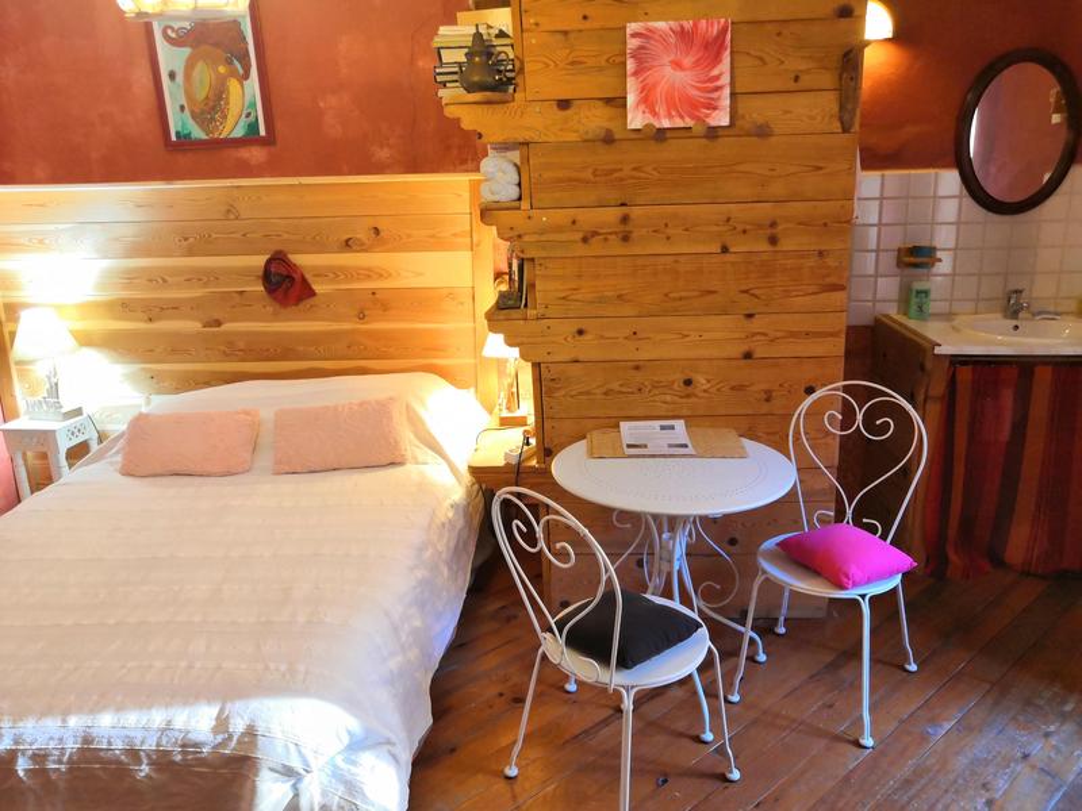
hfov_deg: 65.3
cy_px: 406
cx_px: 541
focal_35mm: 27
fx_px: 844
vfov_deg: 51.4
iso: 400
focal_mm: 3.95
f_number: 1.8
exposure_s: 1/33.3
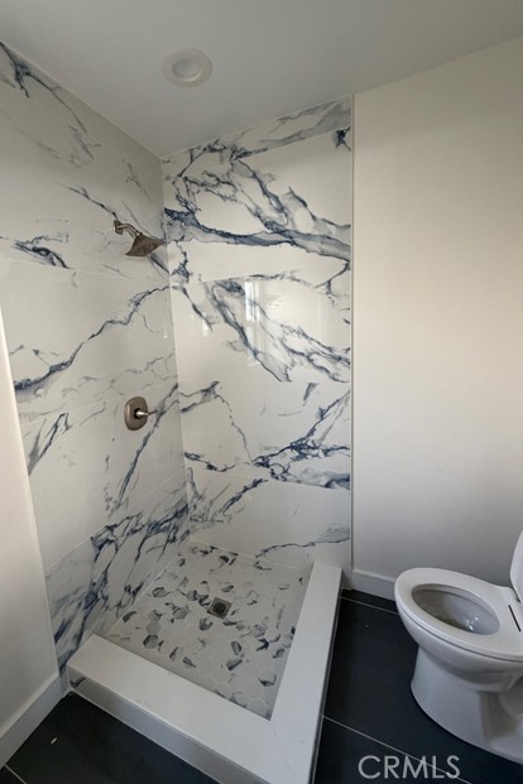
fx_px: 327
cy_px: 381
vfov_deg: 100.4
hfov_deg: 76.9
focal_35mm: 15
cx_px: 224
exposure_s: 1/60
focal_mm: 2.22
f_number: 2.2
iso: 320
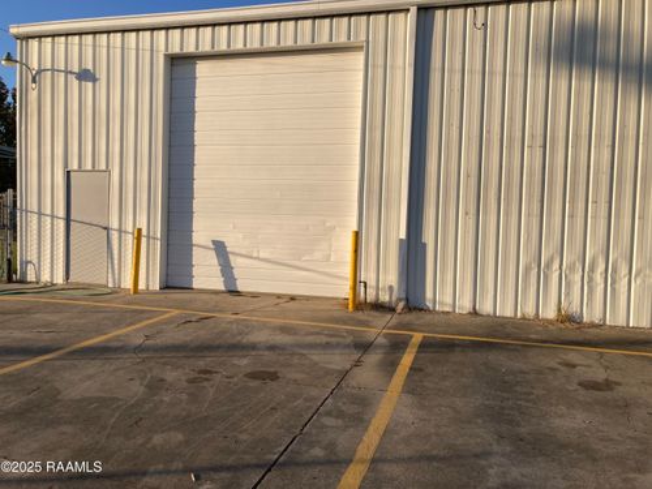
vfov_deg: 49.7
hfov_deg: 63.4
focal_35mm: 28
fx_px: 527
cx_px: 326
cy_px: 244
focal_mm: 3.99
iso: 20
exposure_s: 1/2024
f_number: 1.8
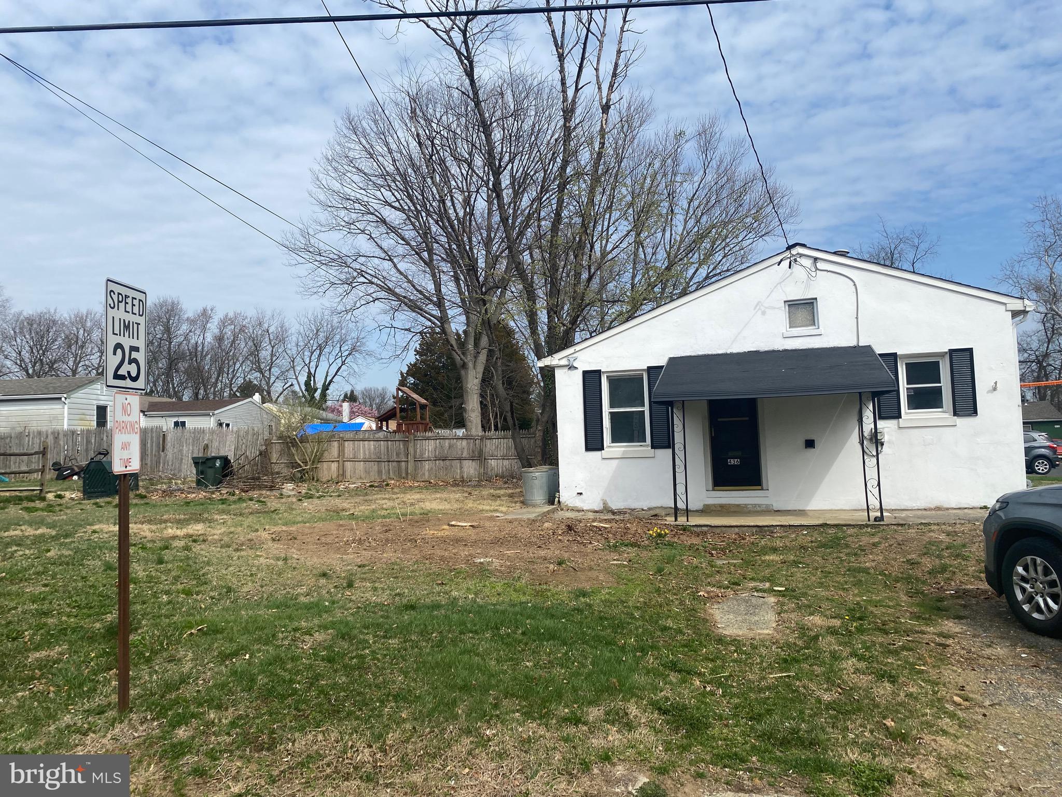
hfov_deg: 67.3
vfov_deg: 53.1
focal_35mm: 26
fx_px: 798
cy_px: 398
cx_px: 531
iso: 32
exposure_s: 1/3731
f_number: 1.8
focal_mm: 4.25
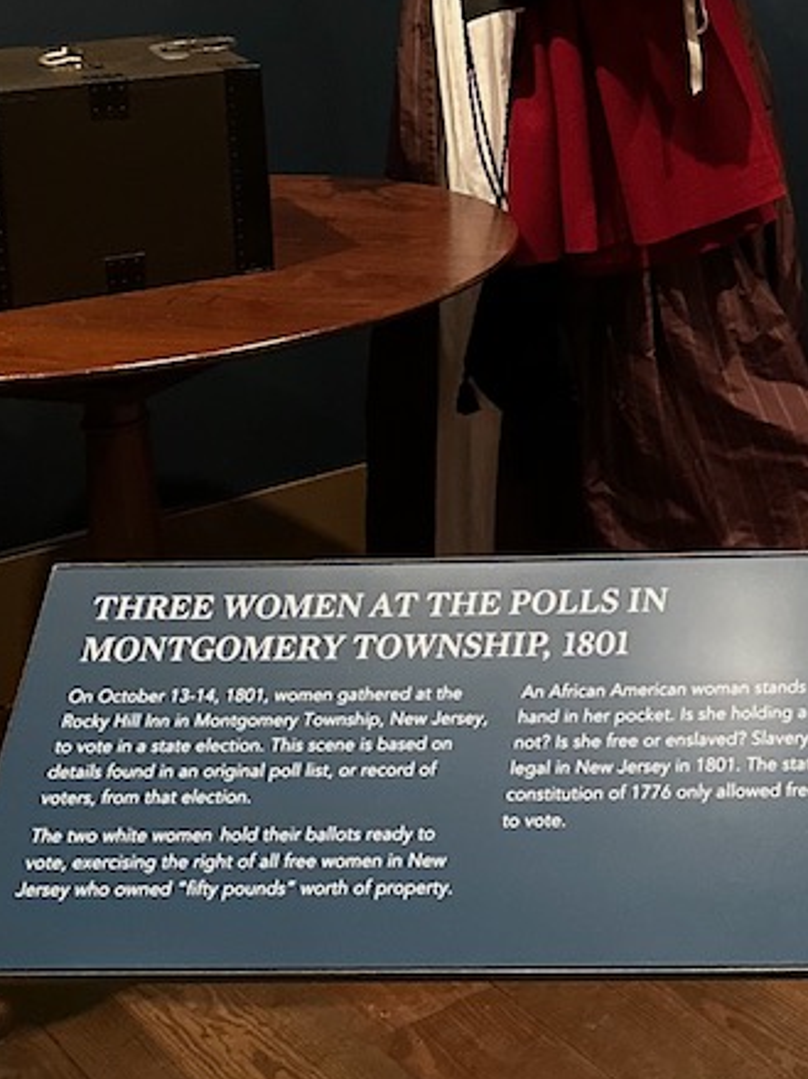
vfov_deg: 26.6
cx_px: 1088
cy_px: 66
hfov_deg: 19.2
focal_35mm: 70
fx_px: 2180
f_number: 1.78
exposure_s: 1/30
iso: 1250
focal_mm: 6.86
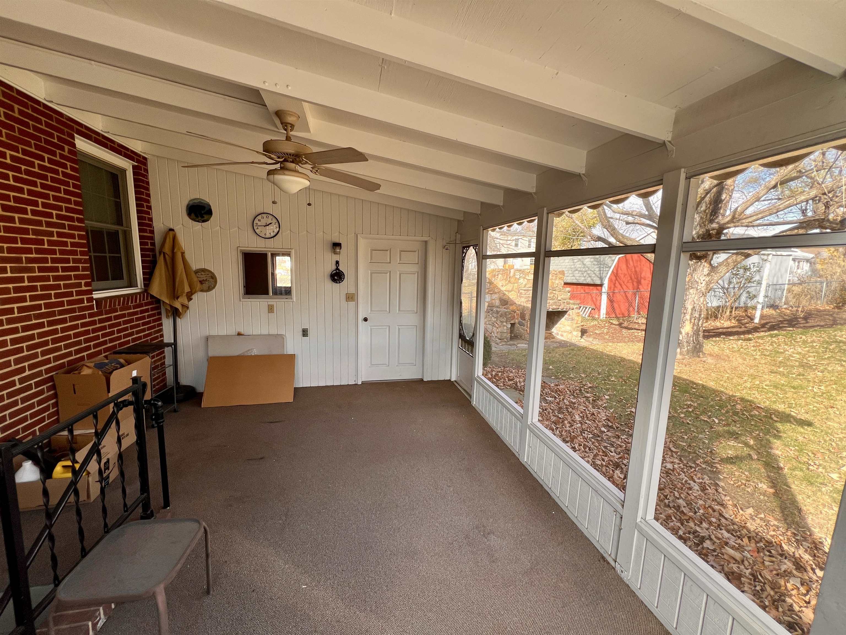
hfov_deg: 106.2
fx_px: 318
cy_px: 318
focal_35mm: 13
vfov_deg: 89.9
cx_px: 423
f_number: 1.8
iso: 32
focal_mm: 1.57
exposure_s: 1/99
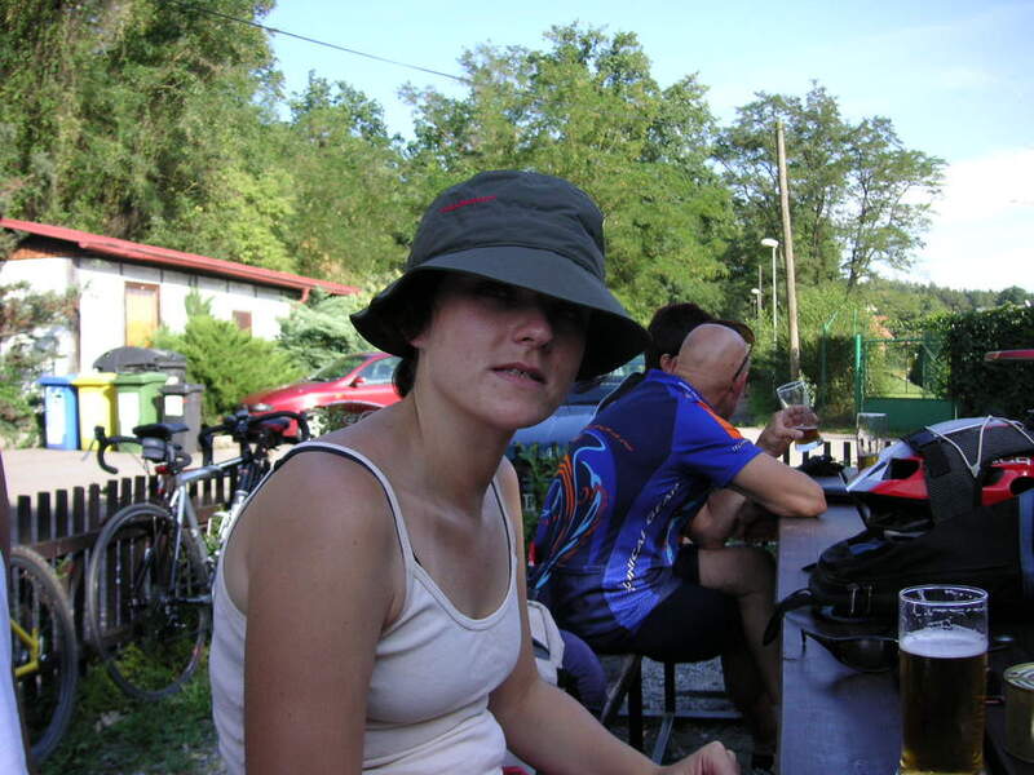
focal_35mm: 37
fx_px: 1105
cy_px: 388
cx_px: 517
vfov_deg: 38.7
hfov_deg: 50.1
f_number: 2.8
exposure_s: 1/350
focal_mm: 6.1
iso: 50
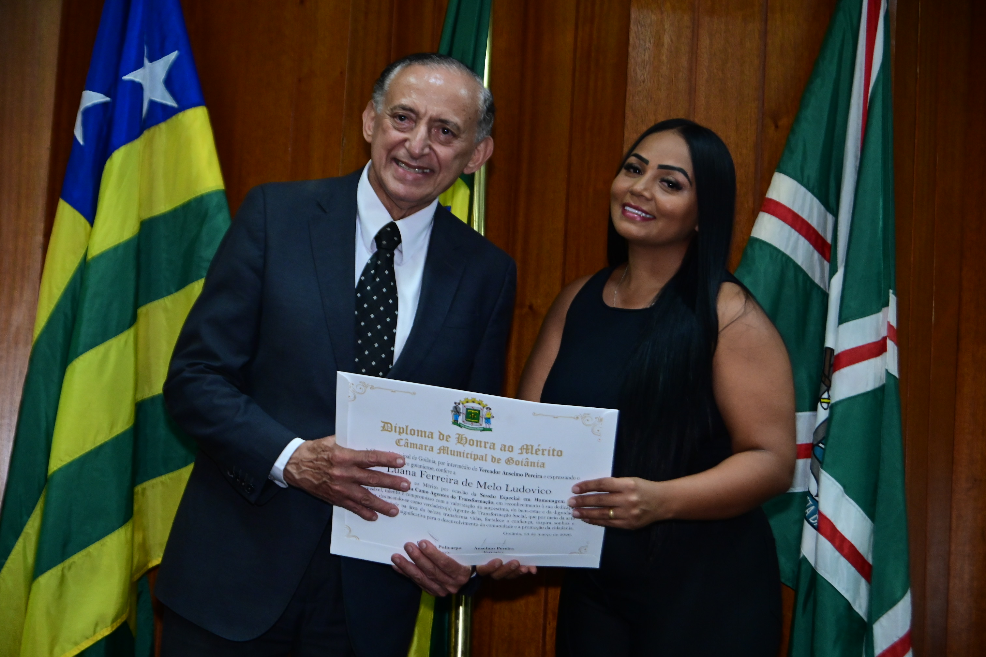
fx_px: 2054
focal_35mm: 75
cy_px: 328
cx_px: 493
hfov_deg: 27.0
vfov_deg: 18.2
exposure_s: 1/250
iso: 5000
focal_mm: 75
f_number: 6.3
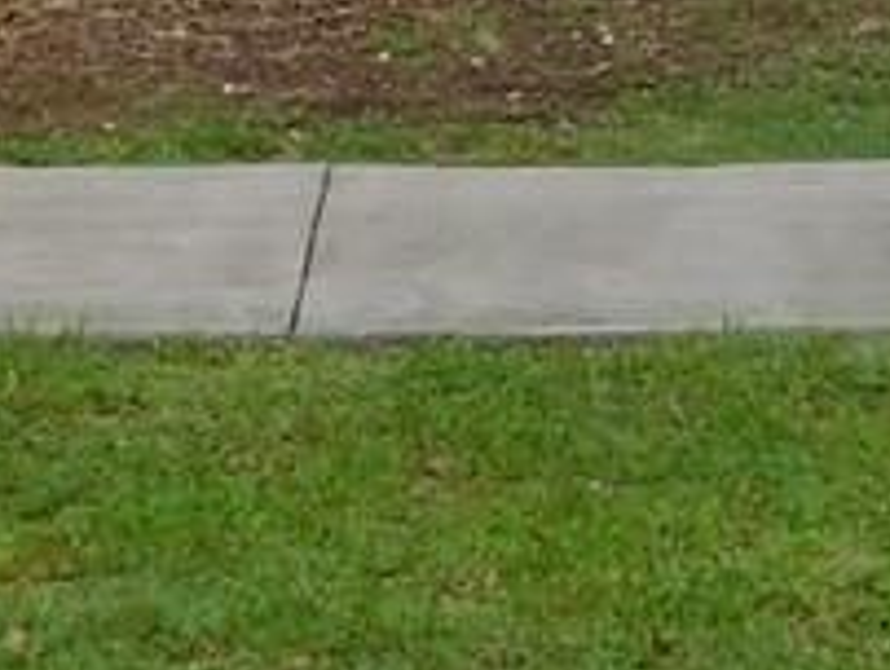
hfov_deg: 10.6
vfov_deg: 7.4
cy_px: -1181
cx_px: 1141
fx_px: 4685
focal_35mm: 182
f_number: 3
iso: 125
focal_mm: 4
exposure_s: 1/640
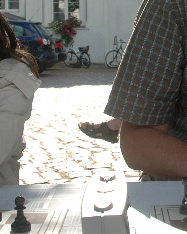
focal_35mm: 91
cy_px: 14
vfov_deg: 20.5
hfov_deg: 16.7
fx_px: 630
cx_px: 162
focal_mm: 22
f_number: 8
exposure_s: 1/250
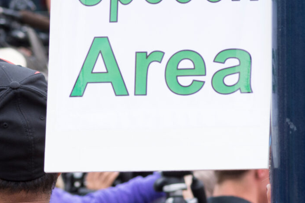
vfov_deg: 3.1
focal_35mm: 439
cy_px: 74
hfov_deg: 4.7
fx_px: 3717
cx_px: -61
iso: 400
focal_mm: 100
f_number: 8
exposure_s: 1/500
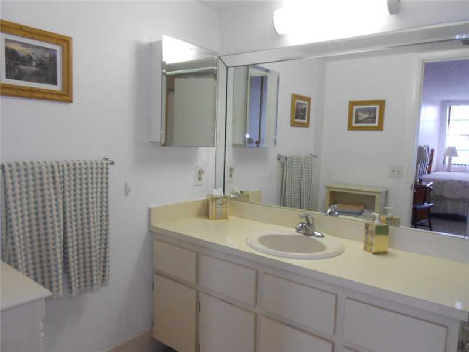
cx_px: 234
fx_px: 352
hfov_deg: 67.3
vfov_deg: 53.1
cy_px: 176
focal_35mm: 26
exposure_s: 1/30
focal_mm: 4.6
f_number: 3.2
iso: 200
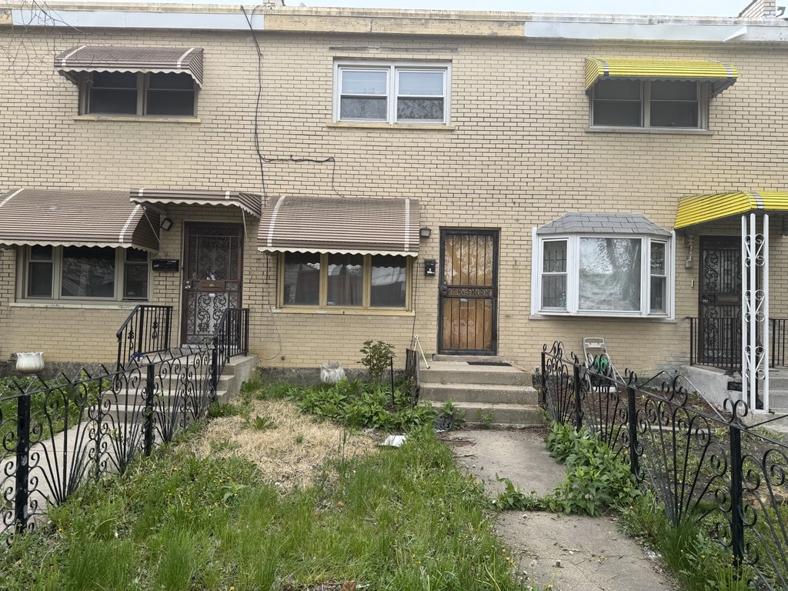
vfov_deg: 56.8
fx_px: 546
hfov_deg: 71.6
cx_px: 394
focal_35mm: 24
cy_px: 296
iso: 80
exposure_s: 1/832
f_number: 1.78
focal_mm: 6.76
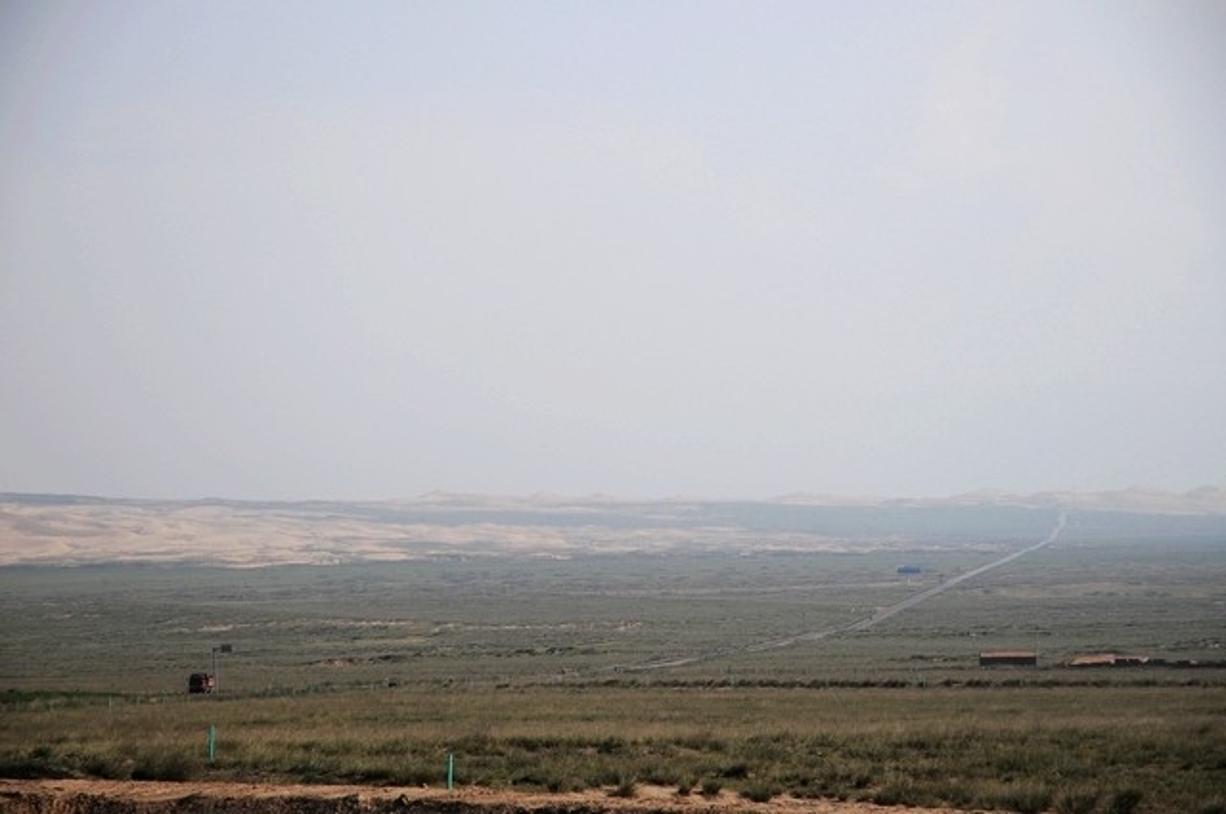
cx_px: 613
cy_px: 407
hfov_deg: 16.1
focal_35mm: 128
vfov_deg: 10.7
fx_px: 4337
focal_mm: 85
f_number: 6.3
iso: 200
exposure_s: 1/1600
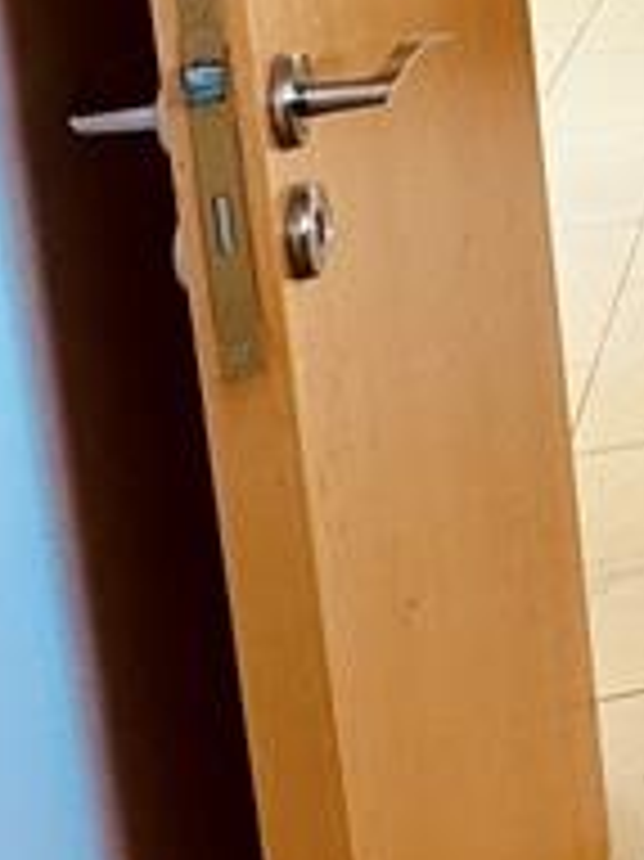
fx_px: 1862
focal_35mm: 75
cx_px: 1545
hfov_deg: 13.9
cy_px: -234
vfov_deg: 23.3
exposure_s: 1/99
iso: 80
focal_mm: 2.22
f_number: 2.2
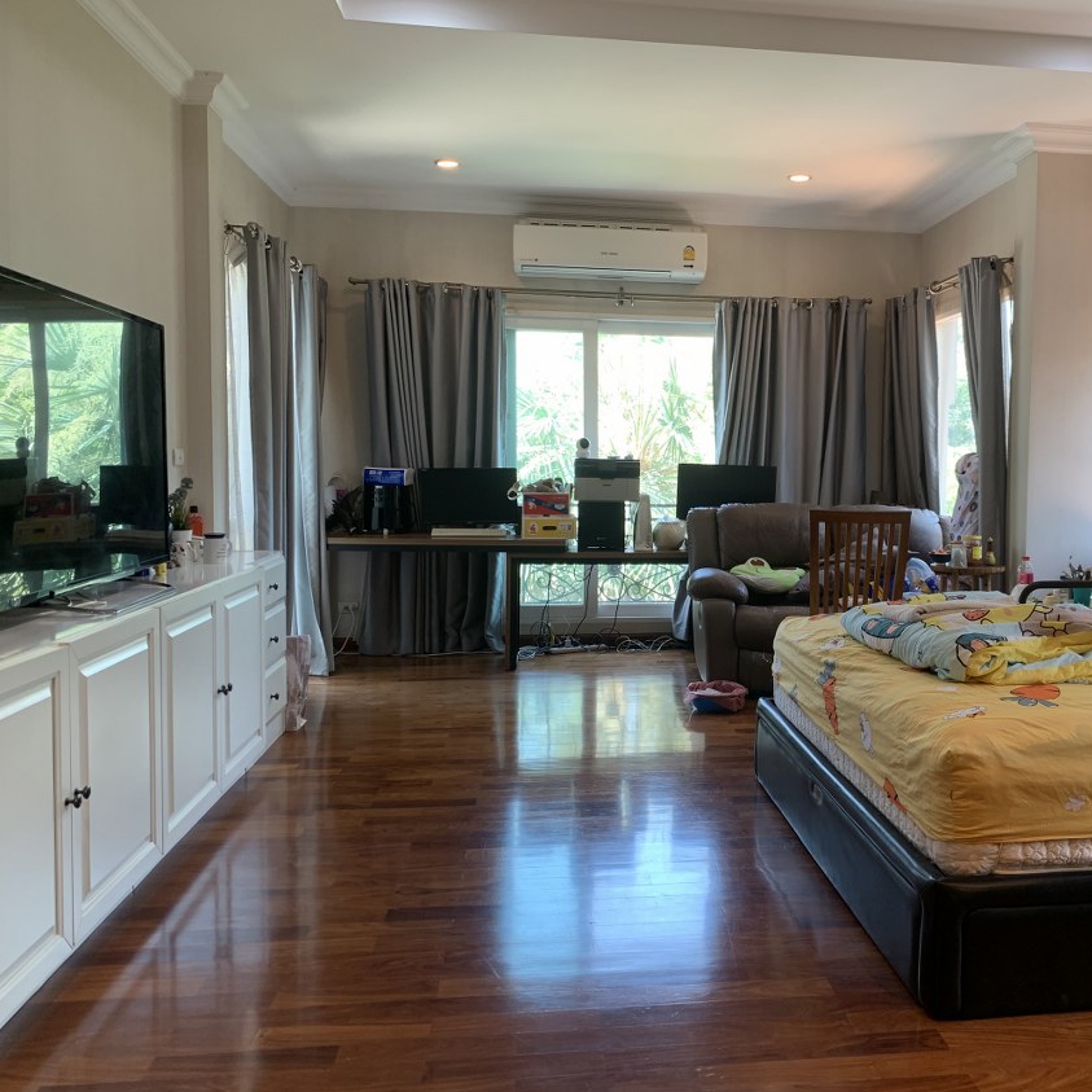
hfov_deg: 51.8
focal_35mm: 31
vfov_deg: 52.5
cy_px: 543
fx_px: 1106
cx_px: 707
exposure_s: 1/1001
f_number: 1.8
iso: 25
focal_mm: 4.25
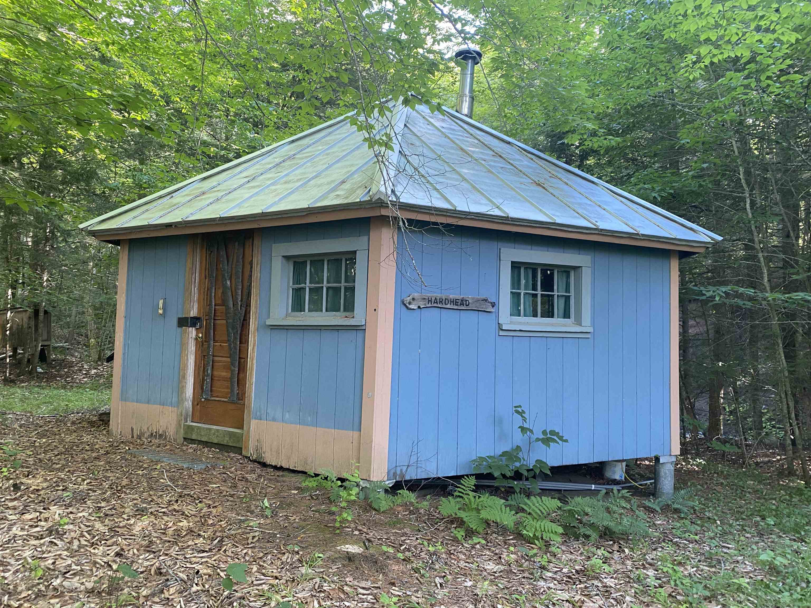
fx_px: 609
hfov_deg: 67.3
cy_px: 304
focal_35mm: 26
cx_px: 406
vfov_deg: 53.1
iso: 125
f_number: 1.8
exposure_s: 1/61
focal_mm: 4.25
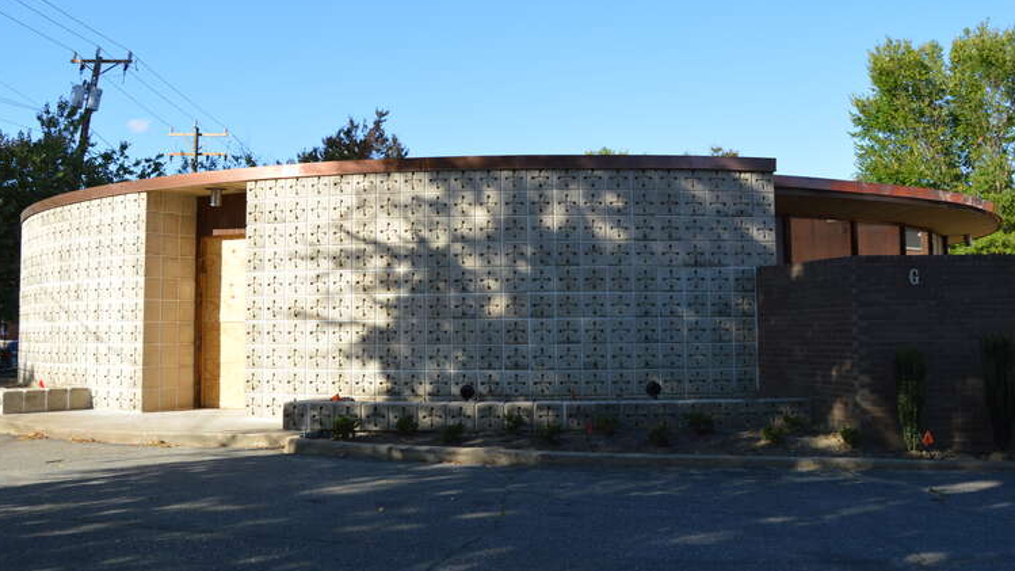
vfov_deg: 30.7
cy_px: 236
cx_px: 505
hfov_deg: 52.1
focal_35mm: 39
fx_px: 1038
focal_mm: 23
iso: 100
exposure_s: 1/200
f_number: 7.1
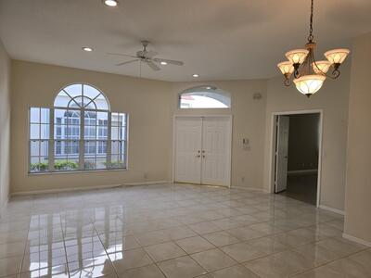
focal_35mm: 23
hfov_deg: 73.9
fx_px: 247
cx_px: 186
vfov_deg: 58.9
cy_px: 139
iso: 20
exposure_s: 1/120
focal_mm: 6.3
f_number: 1.7
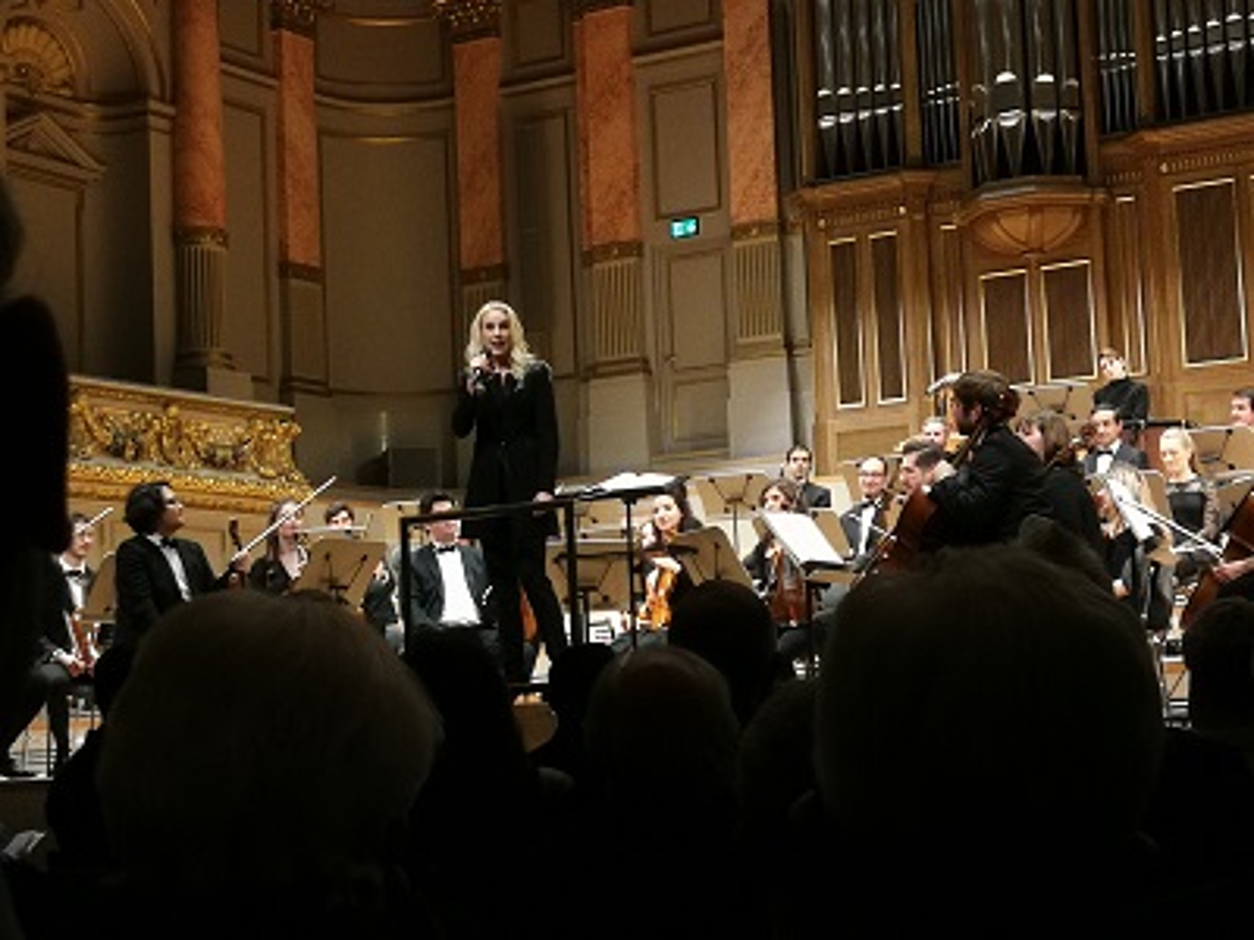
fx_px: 2318
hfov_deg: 30.3
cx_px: 627
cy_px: 470
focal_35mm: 64
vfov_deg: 22.9
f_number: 2.2
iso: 320
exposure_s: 1/33.3
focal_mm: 3.95
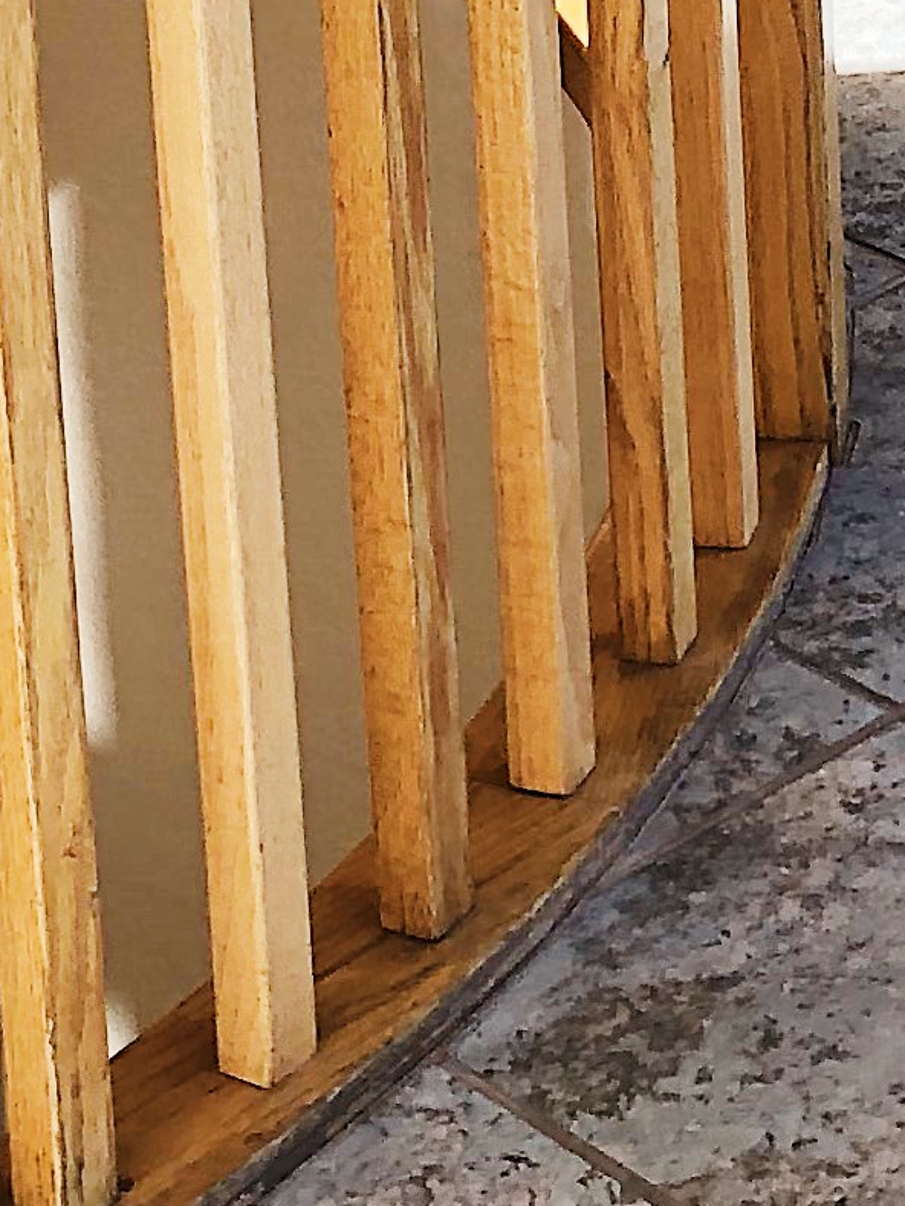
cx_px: 1234
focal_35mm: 143
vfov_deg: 12.2
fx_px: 4983
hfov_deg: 10.1
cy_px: -1241
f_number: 1.8
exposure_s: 1/137
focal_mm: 3.99
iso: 20
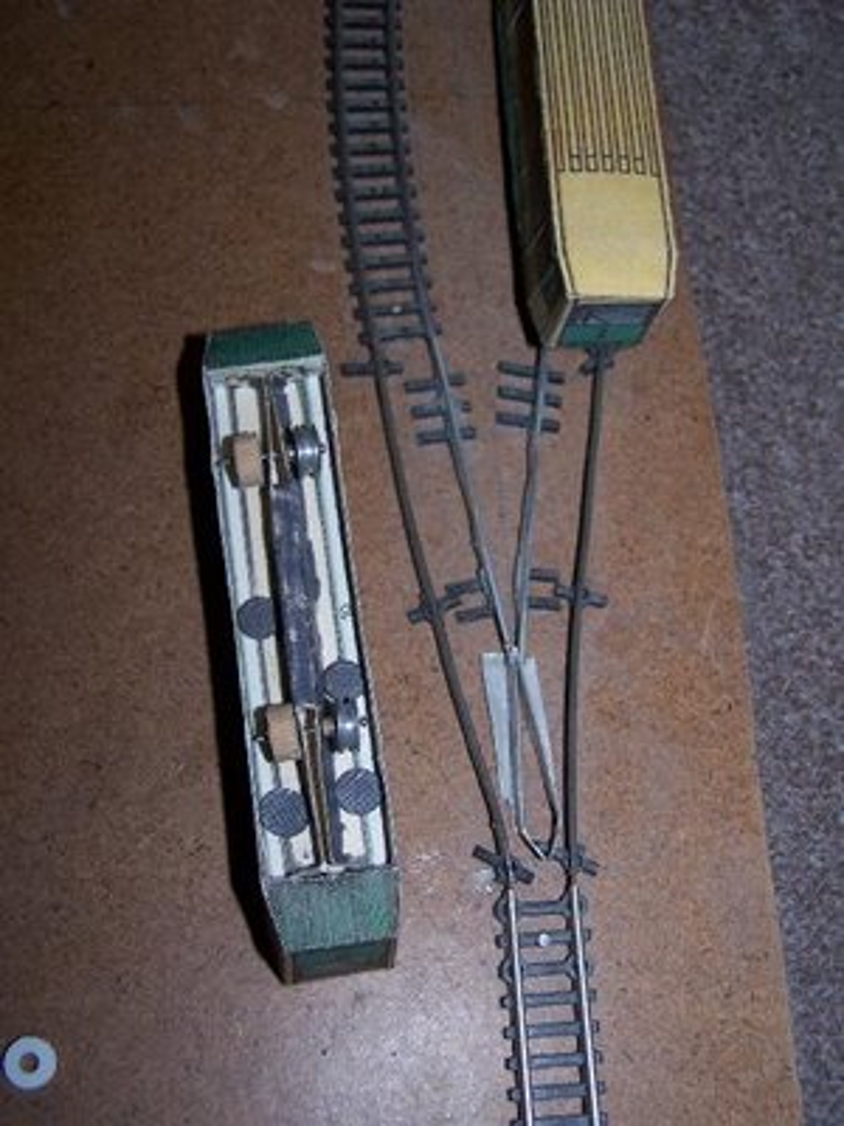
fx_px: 1658
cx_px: 422
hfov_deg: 28.6
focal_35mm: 51
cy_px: 563
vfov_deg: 37.5
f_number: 3
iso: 80
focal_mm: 8.5
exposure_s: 1/60
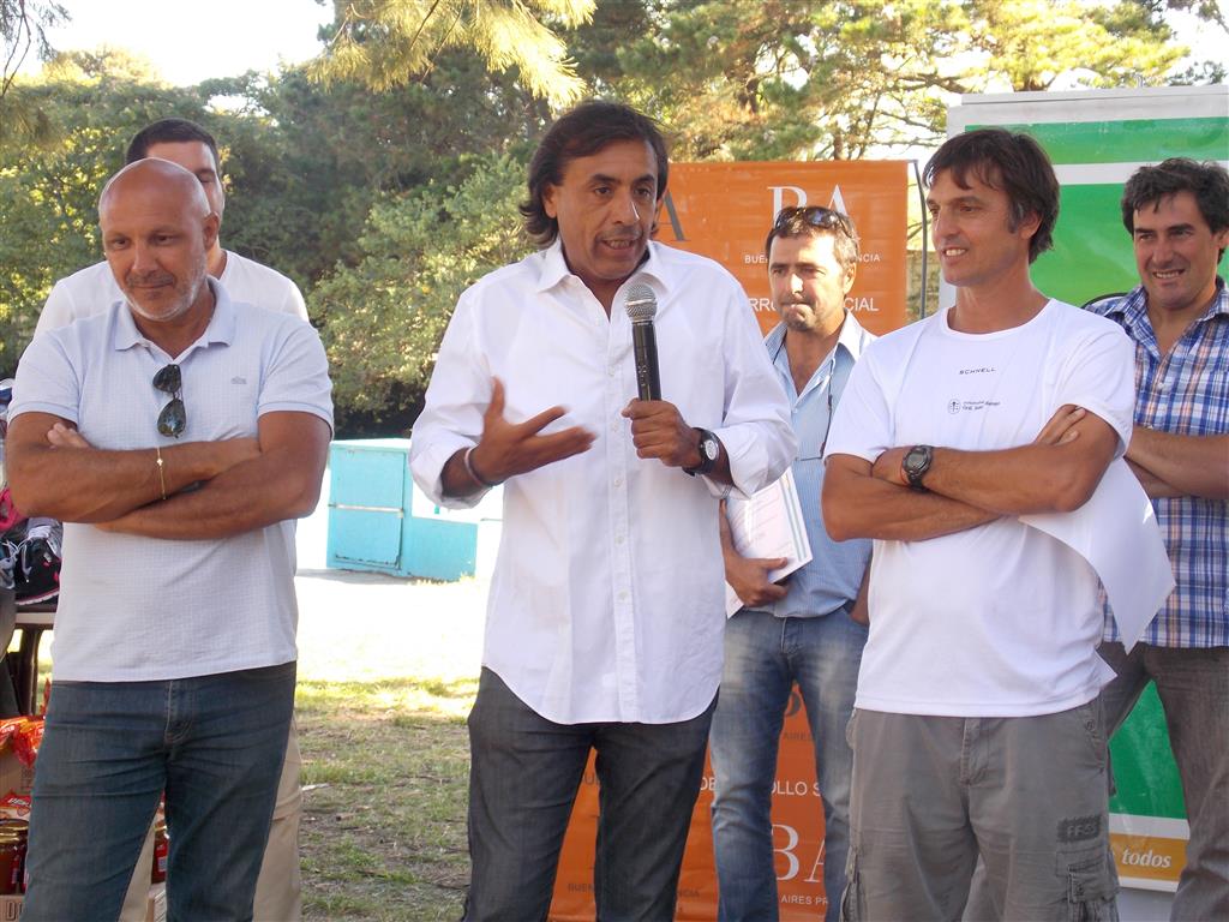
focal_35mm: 70
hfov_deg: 27.8
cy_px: 461
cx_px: 614
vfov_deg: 21.0
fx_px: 2485
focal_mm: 12.5
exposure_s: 1/30
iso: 80
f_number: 4.2
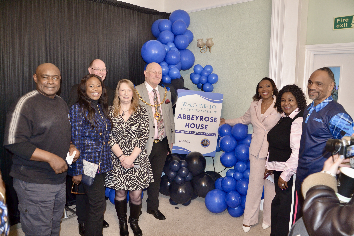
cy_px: 118
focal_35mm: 27
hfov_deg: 67.4
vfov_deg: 47.9
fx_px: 265
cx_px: 177
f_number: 3.5
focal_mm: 18
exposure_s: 1/30
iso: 800
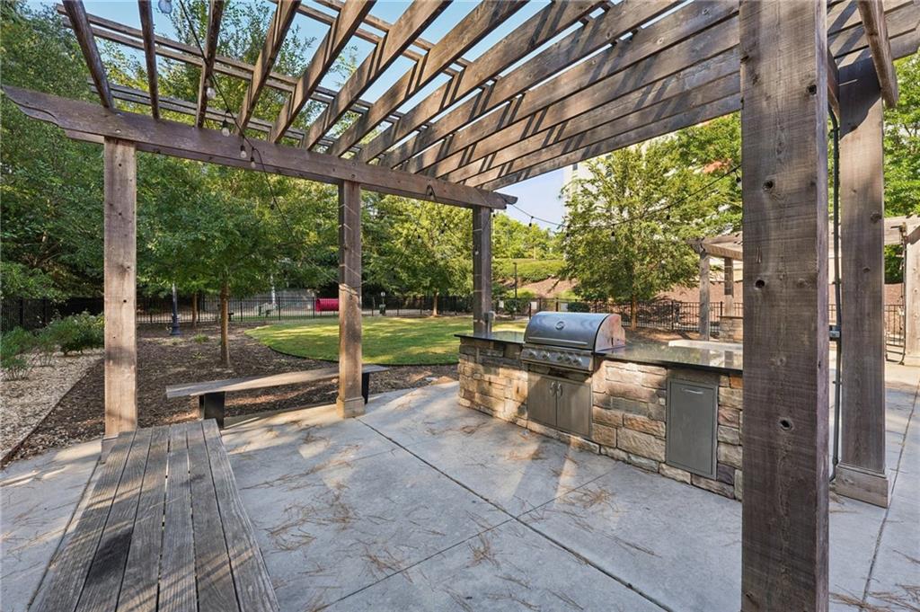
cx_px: 460
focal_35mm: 14
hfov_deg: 104.3
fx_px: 357
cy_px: 306
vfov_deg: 81.1
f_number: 8
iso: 100
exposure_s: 1/30
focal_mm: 14
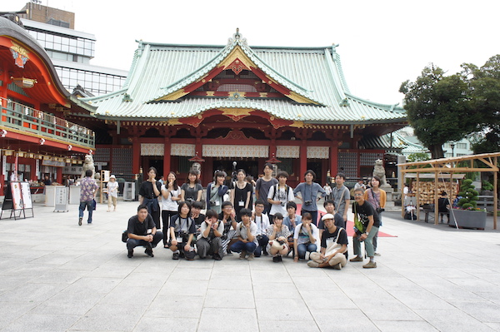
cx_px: 250
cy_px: 166
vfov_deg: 39.9
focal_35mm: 33
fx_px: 458
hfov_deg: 57.3
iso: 800
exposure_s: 1/500
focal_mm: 22
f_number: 8
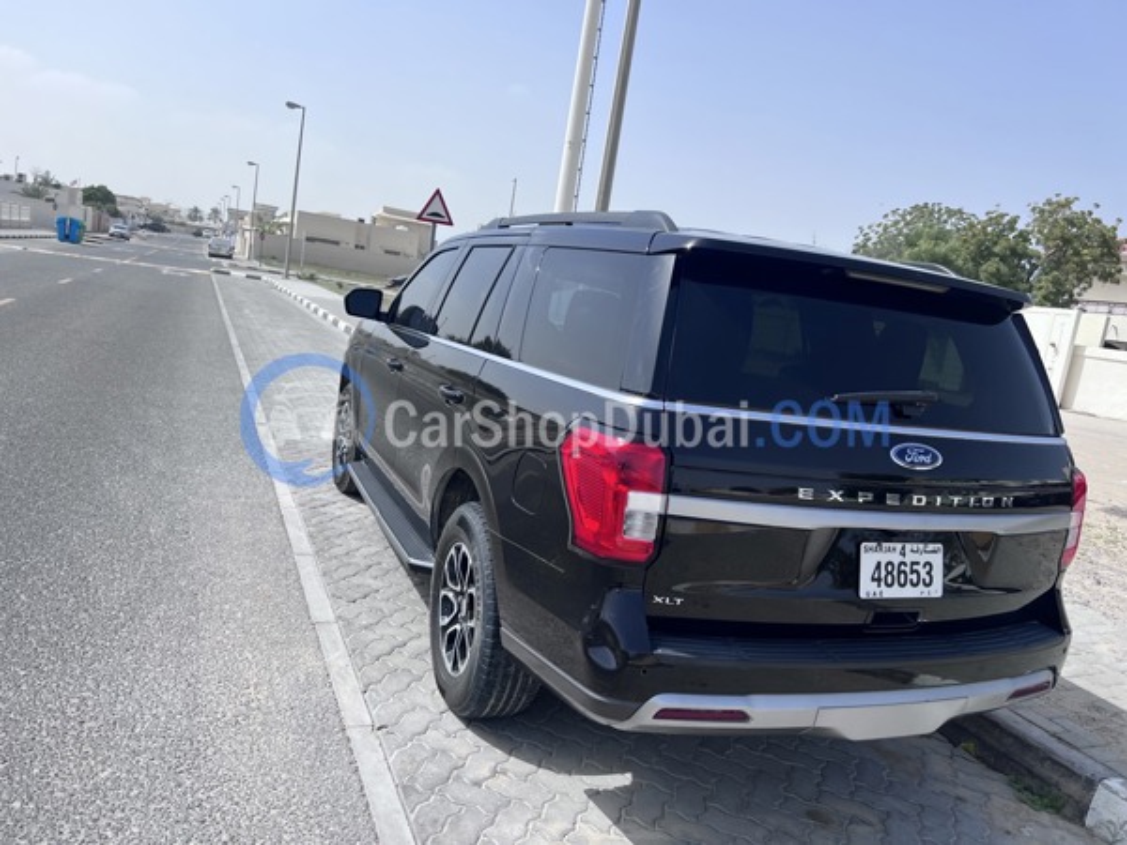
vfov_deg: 53.1
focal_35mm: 26
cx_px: 564
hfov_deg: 67.3
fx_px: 846
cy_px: 422
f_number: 1.5
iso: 50
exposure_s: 1/5319
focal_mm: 5.7
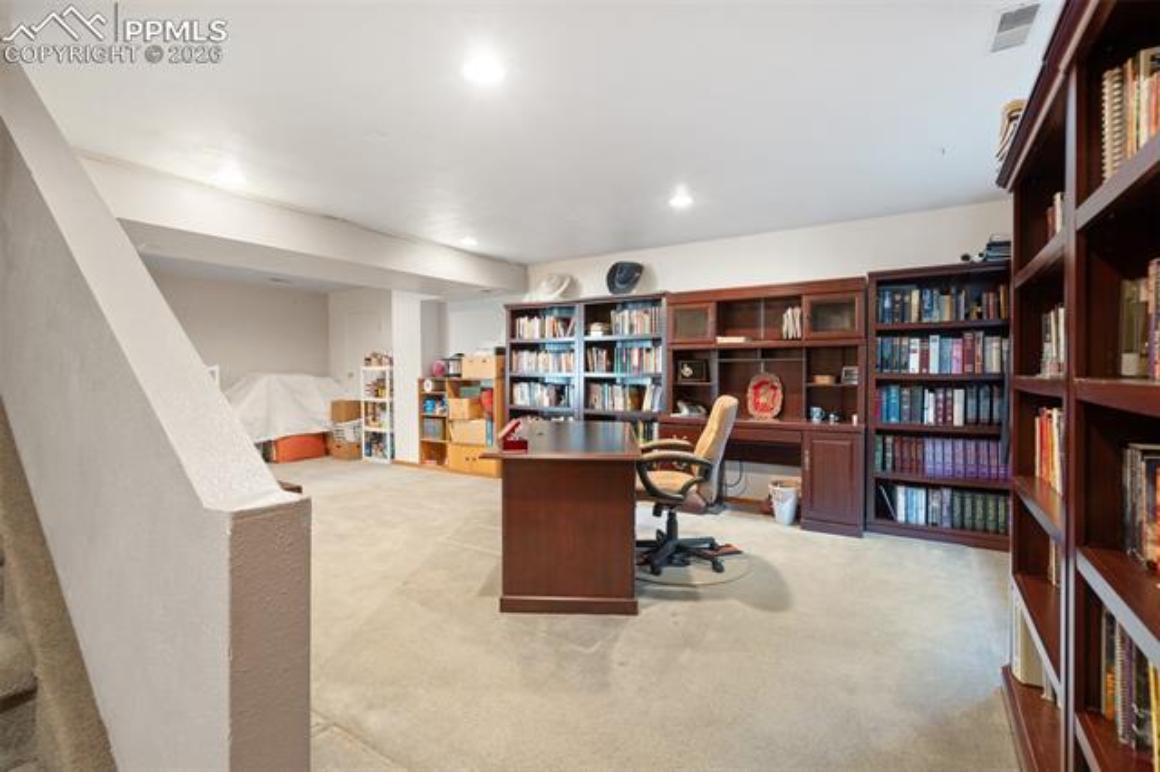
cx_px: 580
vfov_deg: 73.7
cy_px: 386
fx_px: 515
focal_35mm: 16
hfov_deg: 96.8
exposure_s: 8
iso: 100
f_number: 6.7
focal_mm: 16
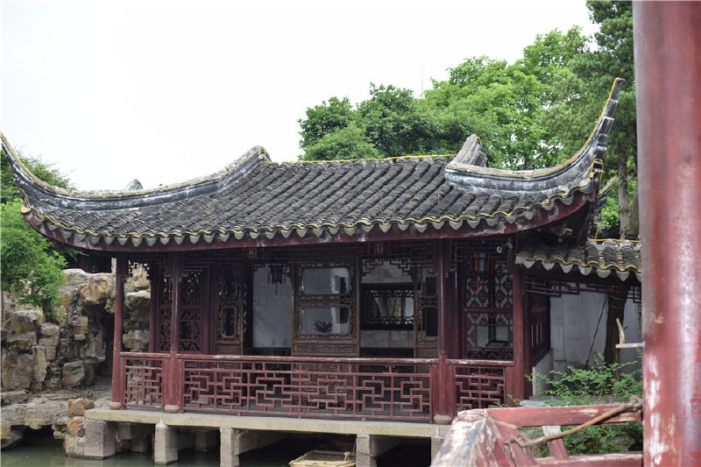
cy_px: 234
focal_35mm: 40
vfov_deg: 33.0
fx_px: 788
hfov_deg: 47.9
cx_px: 350
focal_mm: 27
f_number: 5.6
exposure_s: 1/125
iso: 250
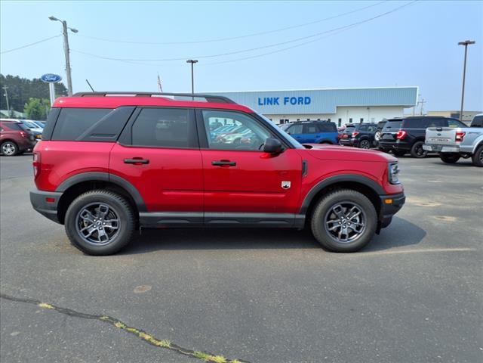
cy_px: 182
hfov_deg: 65.3
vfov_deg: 51.4
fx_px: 377
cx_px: 242
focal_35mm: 27
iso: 40
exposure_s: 1/1429
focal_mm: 3.58
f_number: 1.9
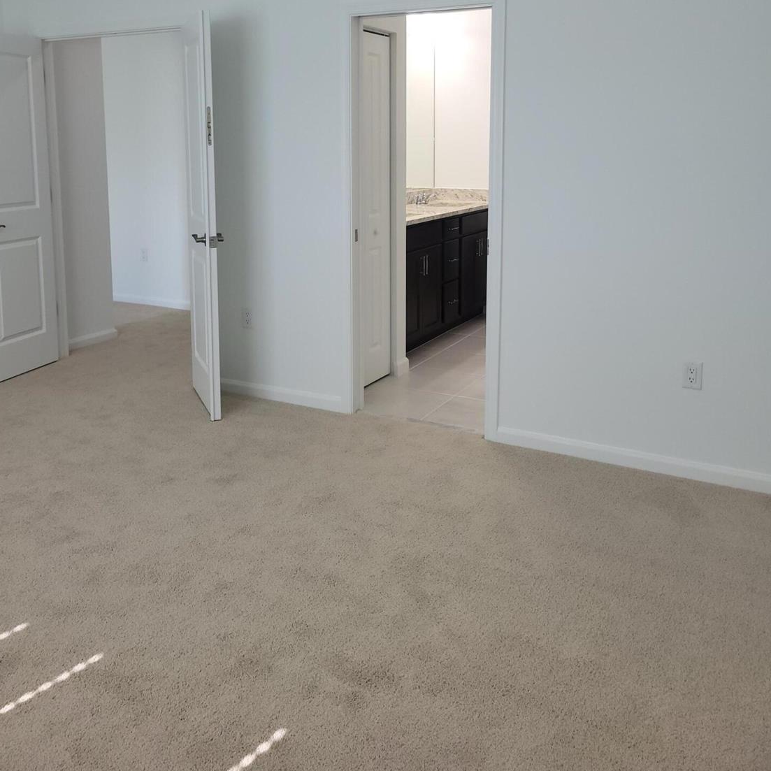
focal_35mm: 32
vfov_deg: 50.0
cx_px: 375
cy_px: 245
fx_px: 806
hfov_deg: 51.1
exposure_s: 1/120
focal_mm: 5.4
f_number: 1.8
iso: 50
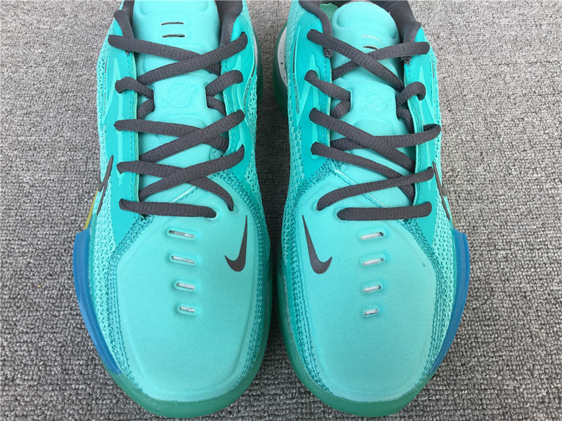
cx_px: 281
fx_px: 503
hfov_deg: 58.4
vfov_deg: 45.4
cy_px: 210
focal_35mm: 31
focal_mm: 3.3
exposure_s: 1/189
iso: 25
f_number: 2.4
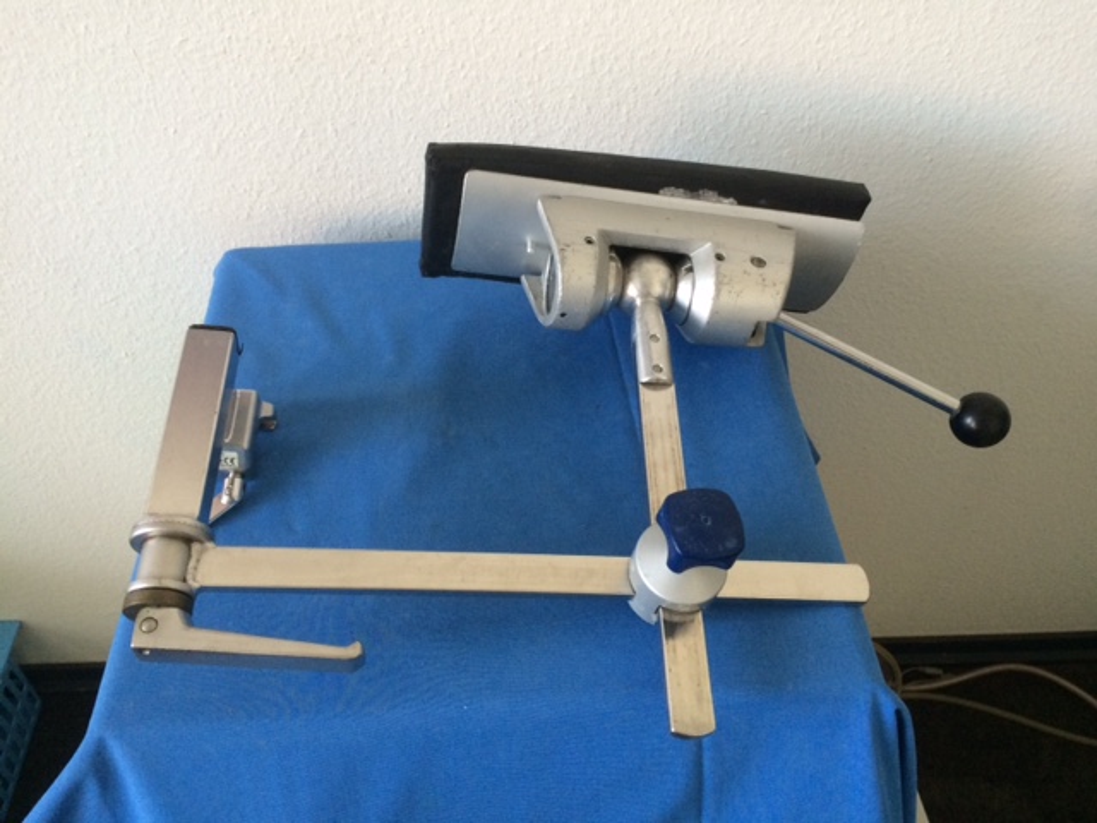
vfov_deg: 48.2
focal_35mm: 29
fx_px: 919
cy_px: 412
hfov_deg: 61.7
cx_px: 548
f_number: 2.2
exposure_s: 1/30
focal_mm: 4.15
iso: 125
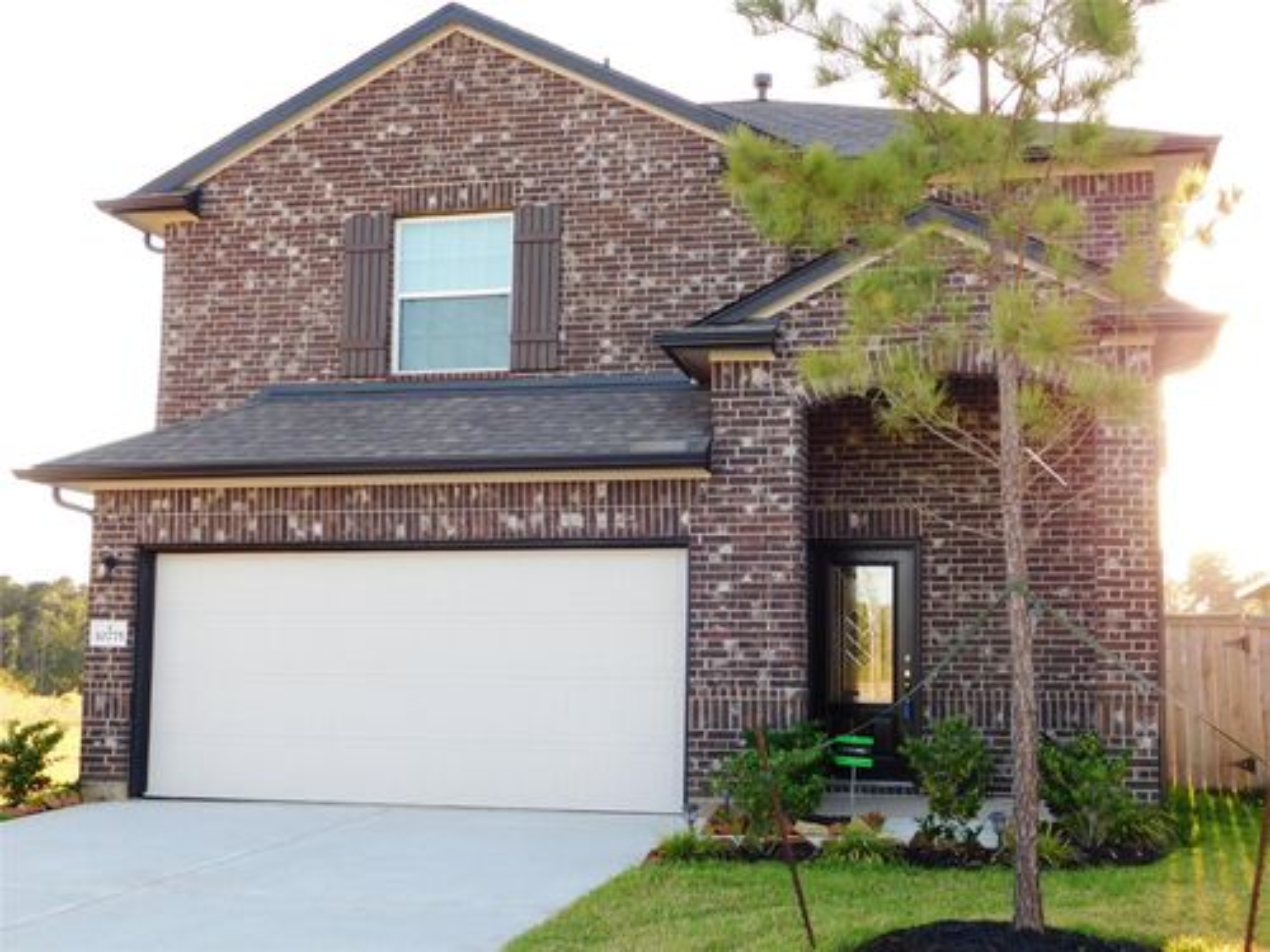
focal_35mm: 45
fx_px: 1651
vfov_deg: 32.2
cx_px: 635
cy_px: 476
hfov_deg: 42.1
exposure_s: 1/160
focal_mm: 8
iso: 125
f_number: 3.7
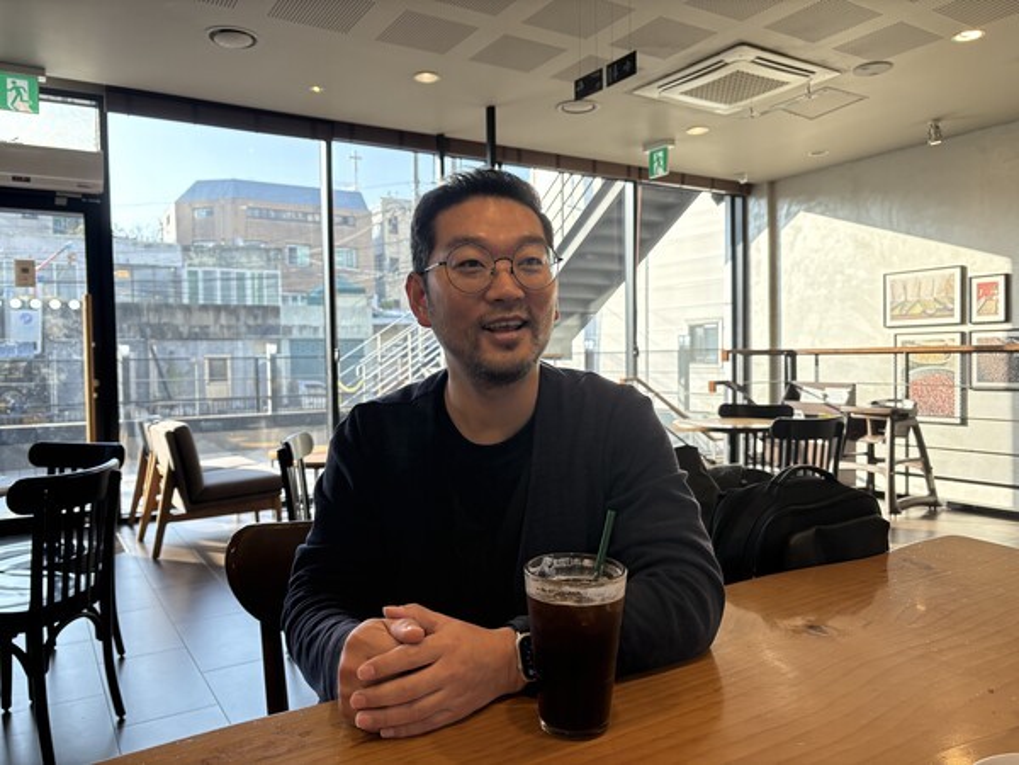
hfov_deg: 67.3
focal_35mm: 26
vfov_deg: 53.1
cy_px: 382
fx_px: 765
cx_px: 510
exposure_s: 1/254
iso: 64
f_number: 1.6
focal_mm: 5.96
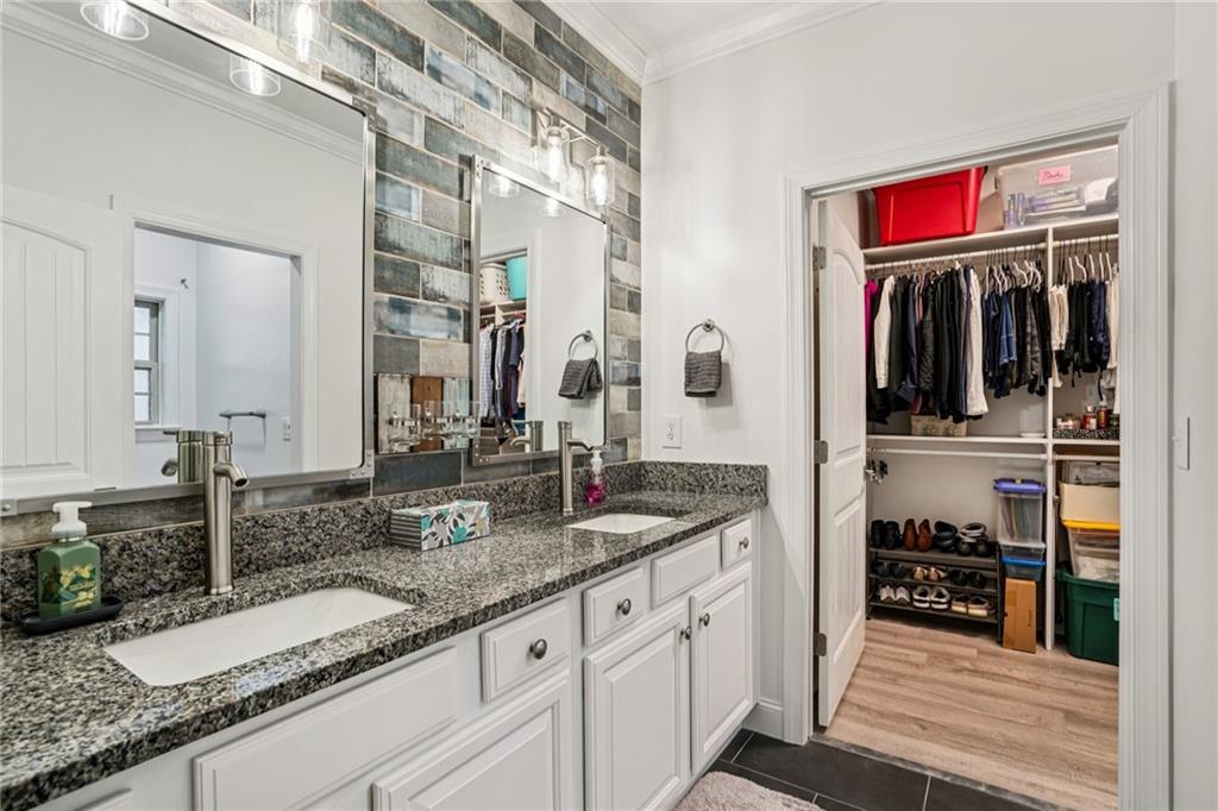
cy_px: 406
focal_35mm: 16
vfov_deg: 73.7
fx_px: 541
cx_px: 609
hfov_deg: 96.8
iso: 400
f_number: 8
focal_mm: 16
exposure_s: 1/10
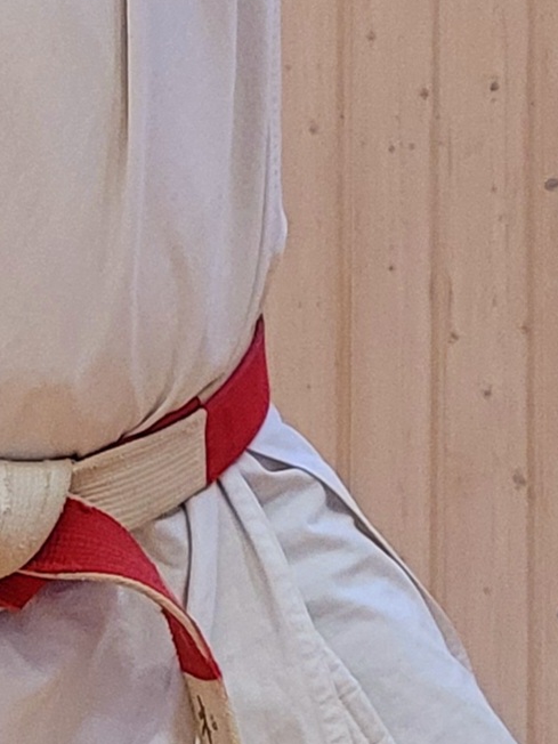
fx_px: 2687
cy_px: 449
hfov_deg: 11.5
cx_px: -182
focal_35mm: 125
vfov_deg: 15.8
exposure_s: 1/100
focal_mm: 5.4
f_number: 1.8
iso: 320
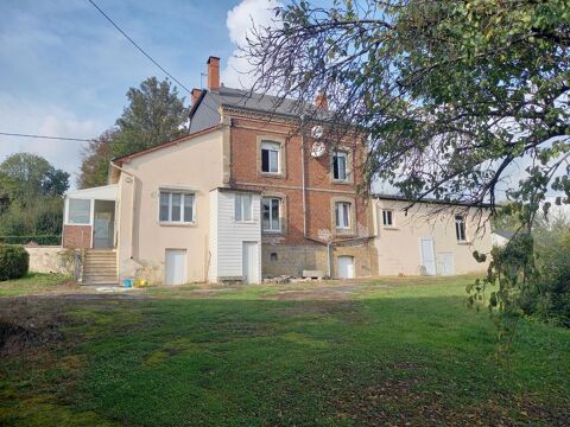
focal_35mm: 25
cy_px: 214
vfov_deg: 54.9
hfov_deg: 69.4
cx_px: 285
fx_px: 412
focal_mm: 4.65
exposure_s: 1/635
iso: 50
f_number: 1.8
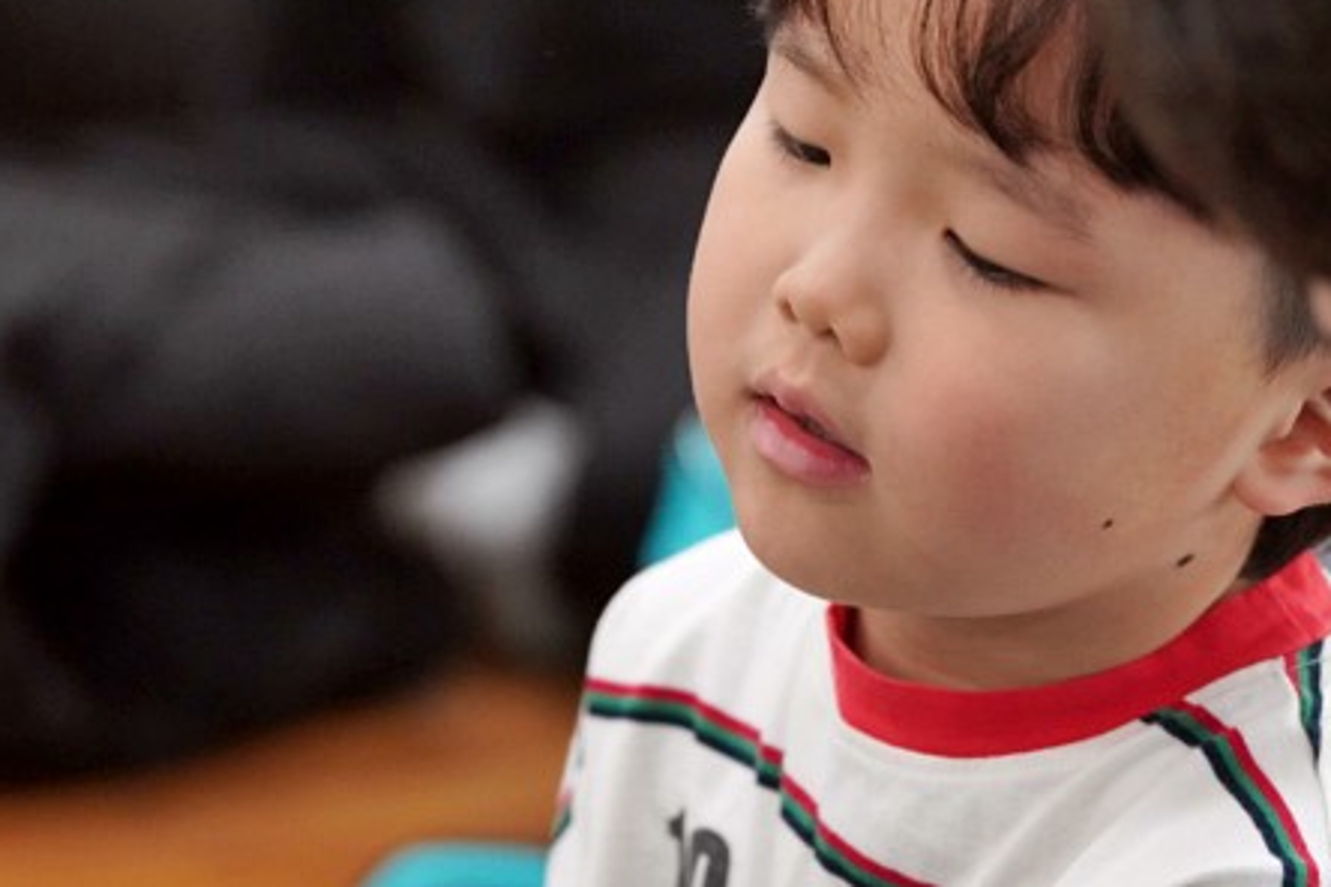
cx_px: 953
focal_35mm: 405
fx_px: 14973
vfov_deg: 3.4
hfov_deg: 5.1
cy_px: 494
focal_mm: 200
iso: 4000
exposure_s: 1/250
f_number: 4
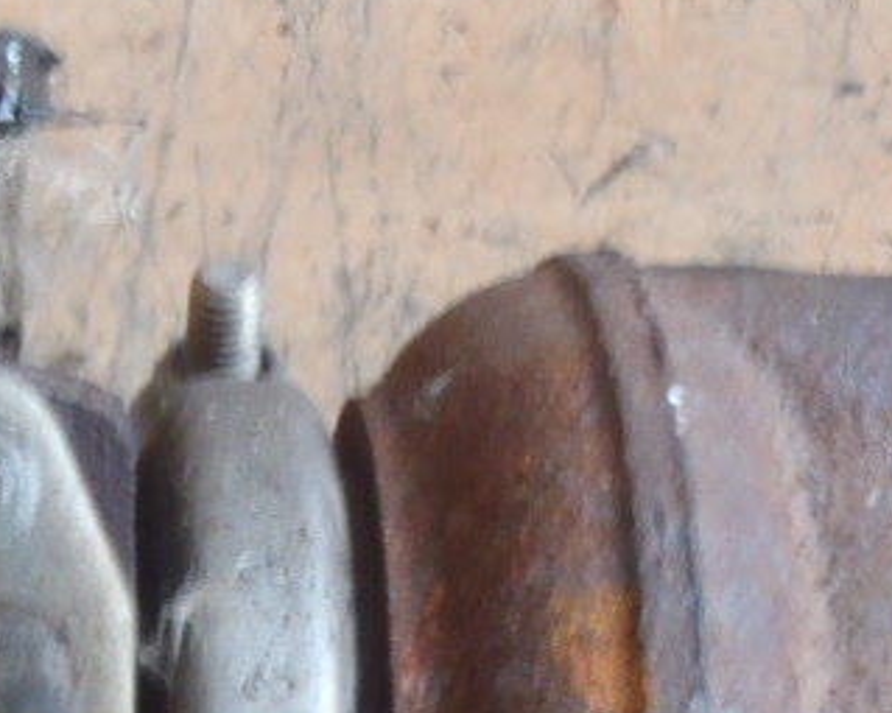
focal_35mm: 149
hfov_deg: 12.7
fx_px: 3932
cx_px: -59
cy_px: 1149
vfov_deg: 10.0
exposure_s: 1/15
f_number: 4.6
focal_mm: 6.83
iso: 200
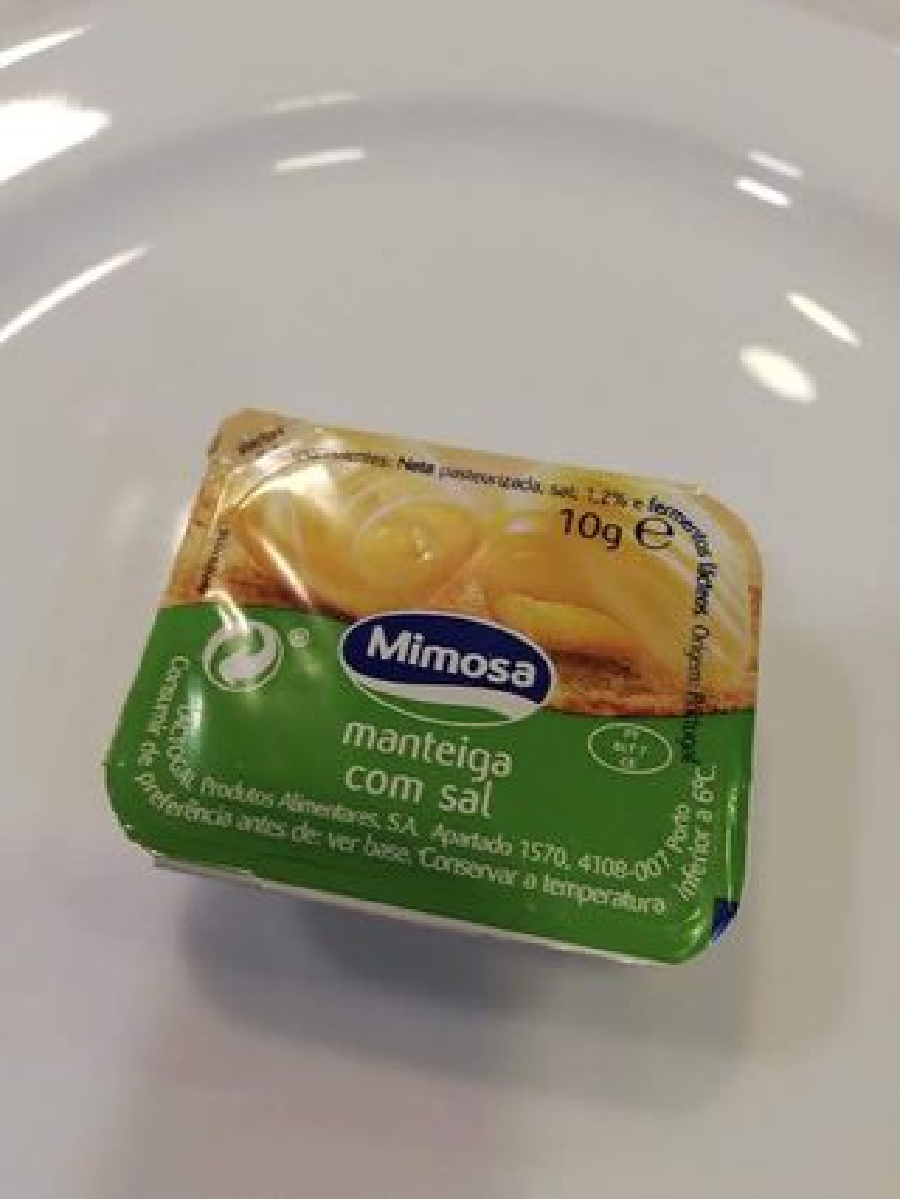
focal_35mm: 26
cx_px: 450
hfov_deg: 53.1
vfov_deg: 67.3
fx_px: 900
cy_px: 600
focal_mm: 3.8
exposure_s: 1/50
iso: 160
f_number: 2.2
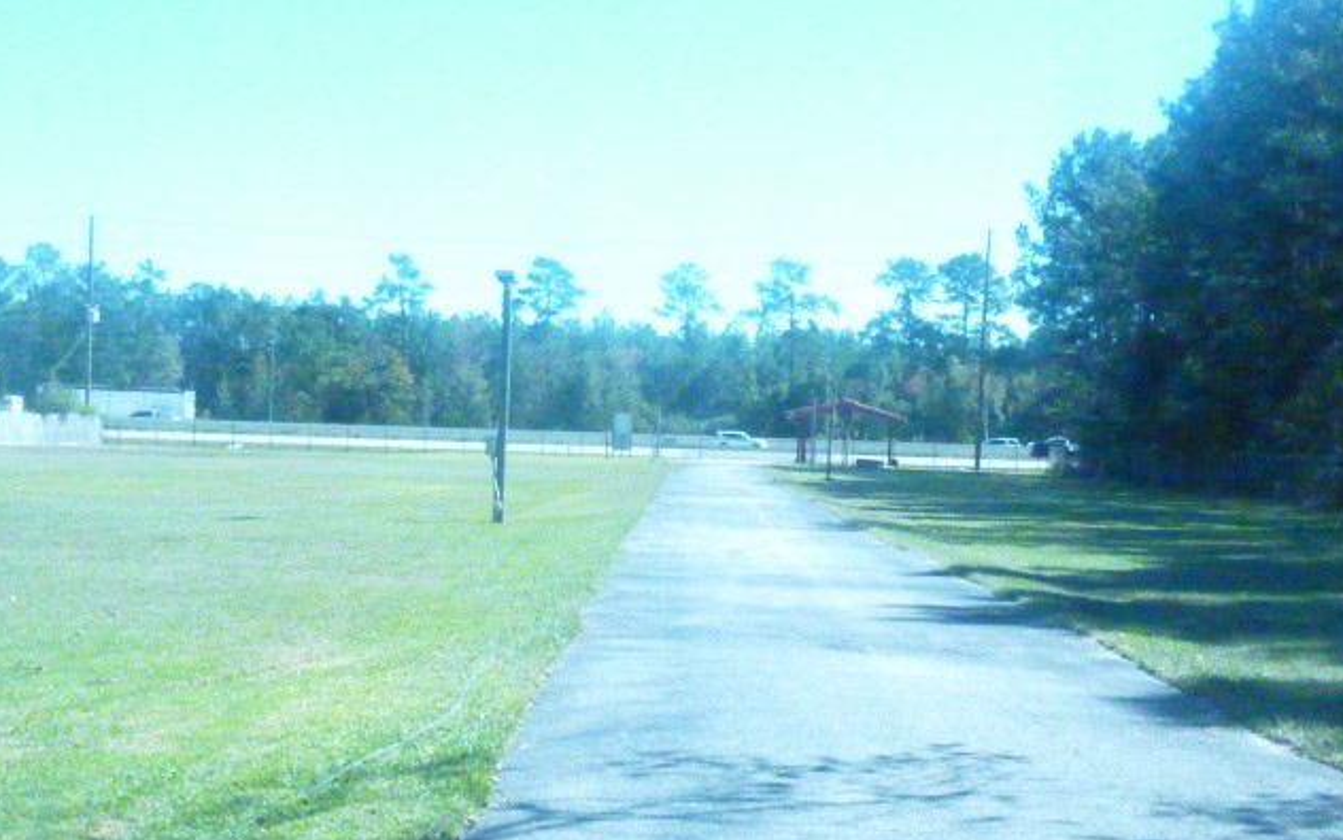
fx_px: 2159
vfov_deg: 22.0
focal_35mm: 59
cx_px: 672
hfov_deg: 34.5
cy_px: 508
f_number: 6.3
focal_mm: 5
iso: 1600
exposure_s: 1/2000
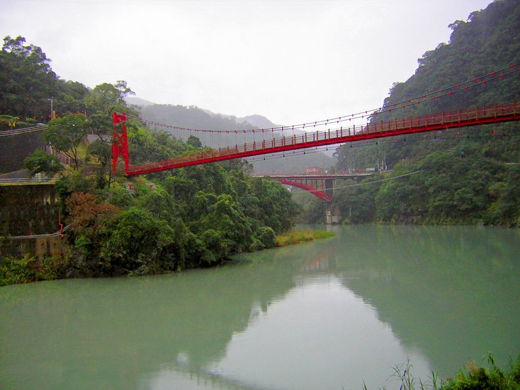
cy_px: 195
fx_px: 541
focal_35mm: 36
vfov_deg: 39.7
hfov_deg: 51.4
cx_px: 260
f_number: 2.6
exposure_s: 1/507
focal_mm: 4.7
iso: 50
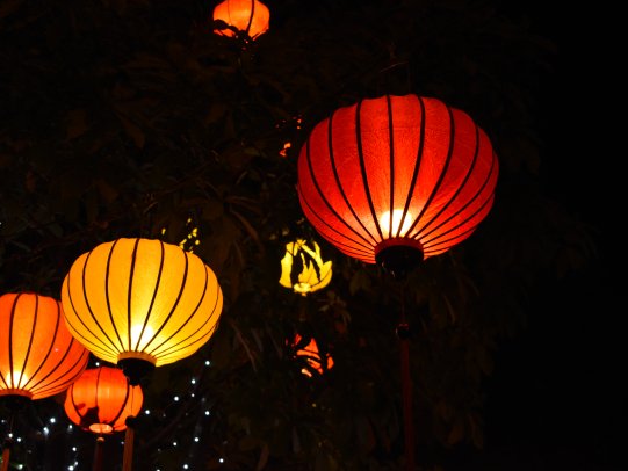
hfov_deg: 31.2
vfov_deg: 23.7
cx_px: 299
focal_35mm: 62
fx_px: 1125
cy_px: 236
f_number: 4.8
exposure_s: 1/60
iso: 800
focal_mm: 38
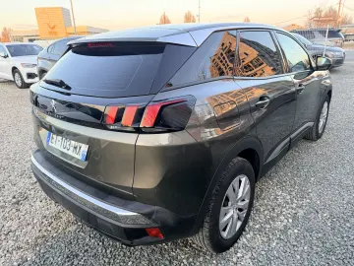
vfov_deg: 56.8
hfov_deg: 71.6
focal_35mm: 24
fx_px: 245
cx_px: 177
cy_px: 133
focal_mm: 6.76
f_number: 1.78
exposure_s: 1/200
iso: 200
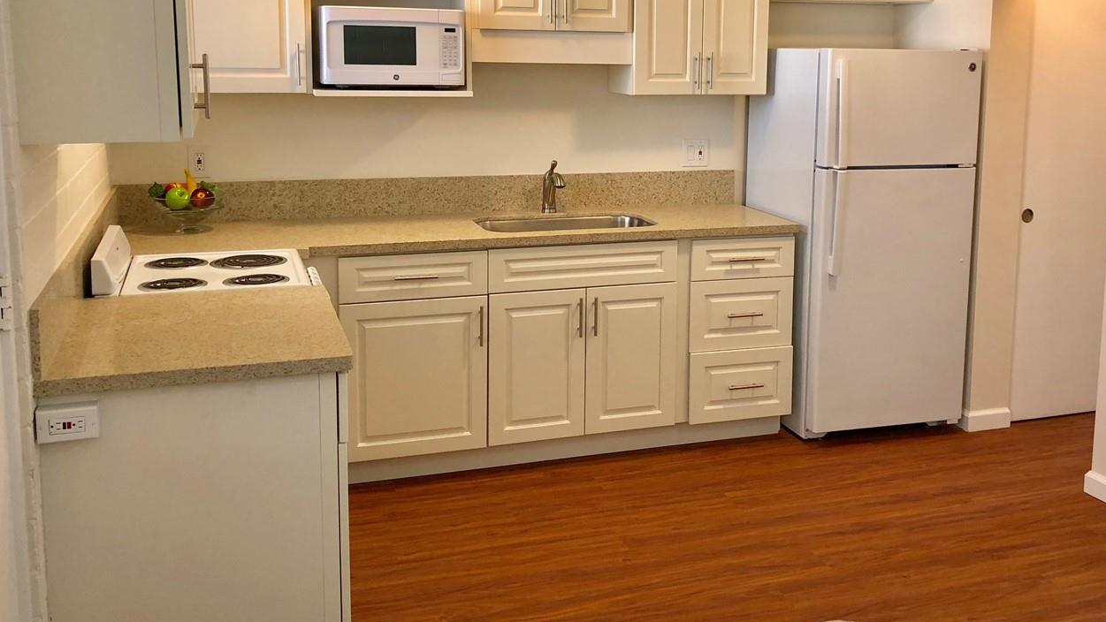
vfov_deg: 30.1
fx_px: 1144
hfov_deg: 51.3
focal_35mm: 39
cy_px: 189
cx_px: 665
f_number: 1.8
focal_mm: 4
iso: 25
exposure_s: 1/40
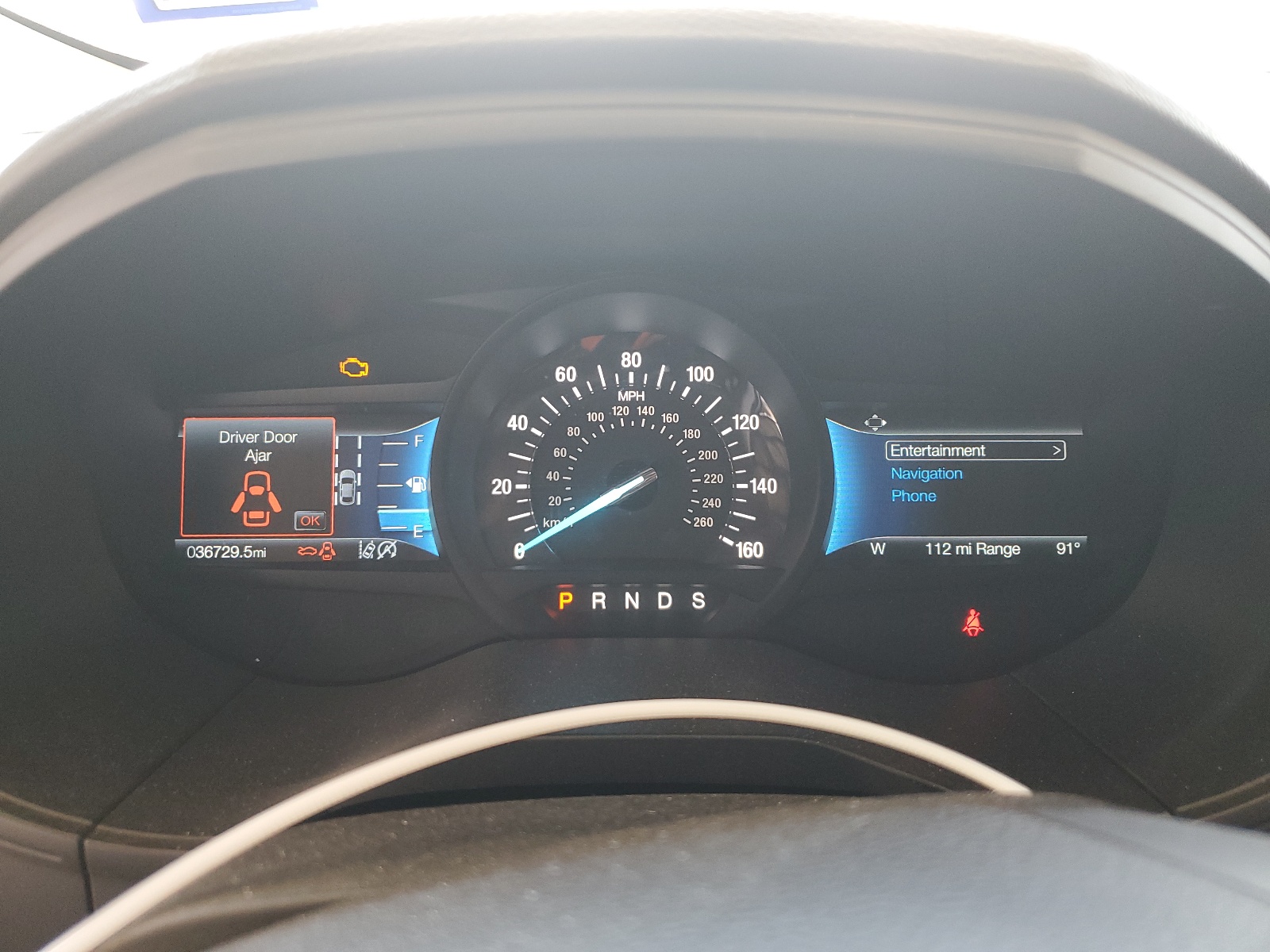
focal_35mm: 26
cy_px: 476
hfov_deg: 67.3
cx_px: 635
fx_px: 954
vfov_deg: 53.1
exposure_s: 1/60.2
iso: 113
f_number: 1.5
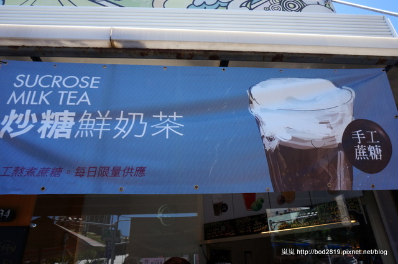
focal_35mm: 24
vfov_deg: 53.0
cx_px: 199
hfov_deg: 73.8
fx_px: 265
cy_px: 132
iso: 200
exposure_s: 1/100
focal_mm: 16
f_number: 13
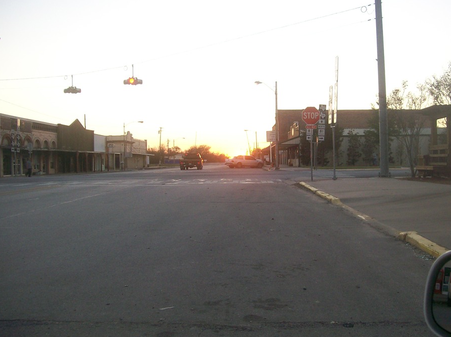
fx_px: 521
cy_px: 158
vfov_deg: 35.9
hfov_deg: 46.8
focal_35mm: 40
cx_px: 237
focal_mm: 6
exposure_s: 1/115
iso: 80
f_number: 2.7
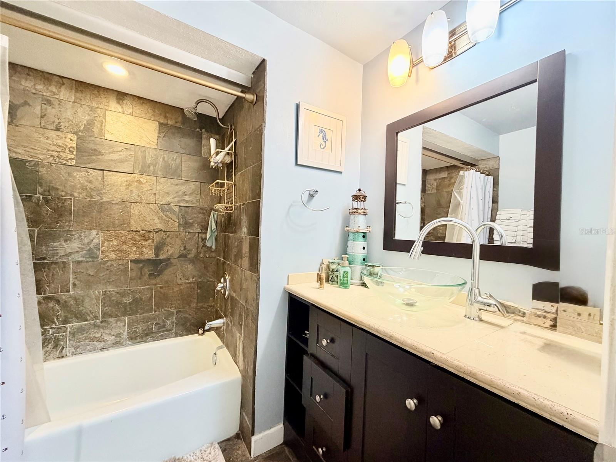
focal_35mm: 14
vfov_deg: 85.7
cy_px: 231
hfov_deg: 102.1
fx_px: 249
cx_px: 308
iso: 320
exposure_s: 1/120
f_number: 2.2
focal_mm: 2.22
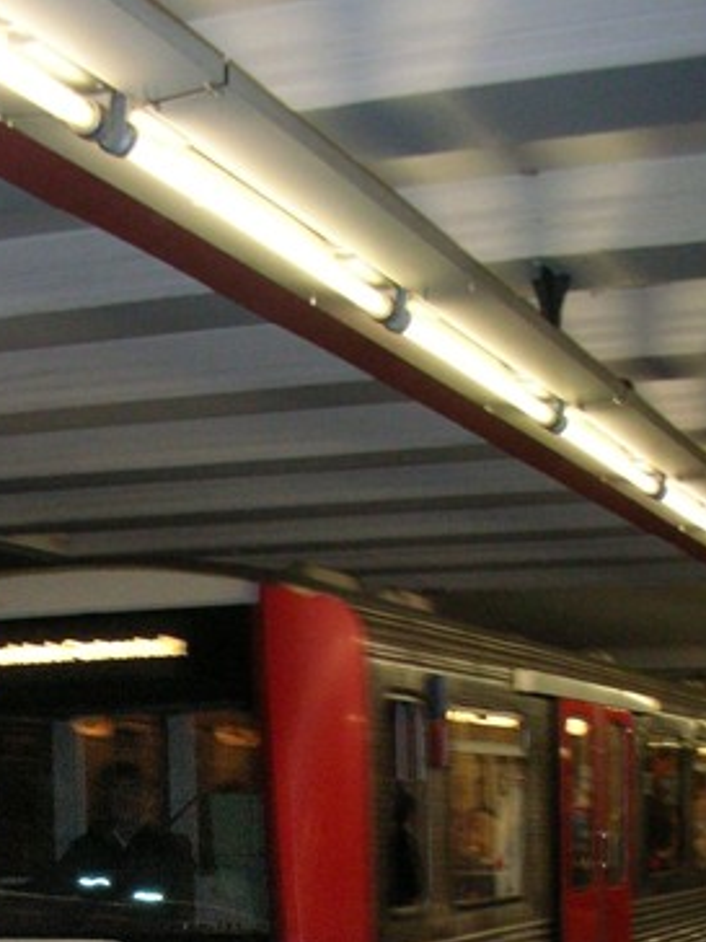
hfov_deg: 19.0
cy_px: 908
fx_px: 2094
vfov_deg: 24.4
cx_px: 163
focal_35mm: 77
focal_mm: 5.8
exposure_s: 1/60.1
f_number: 3
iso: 200
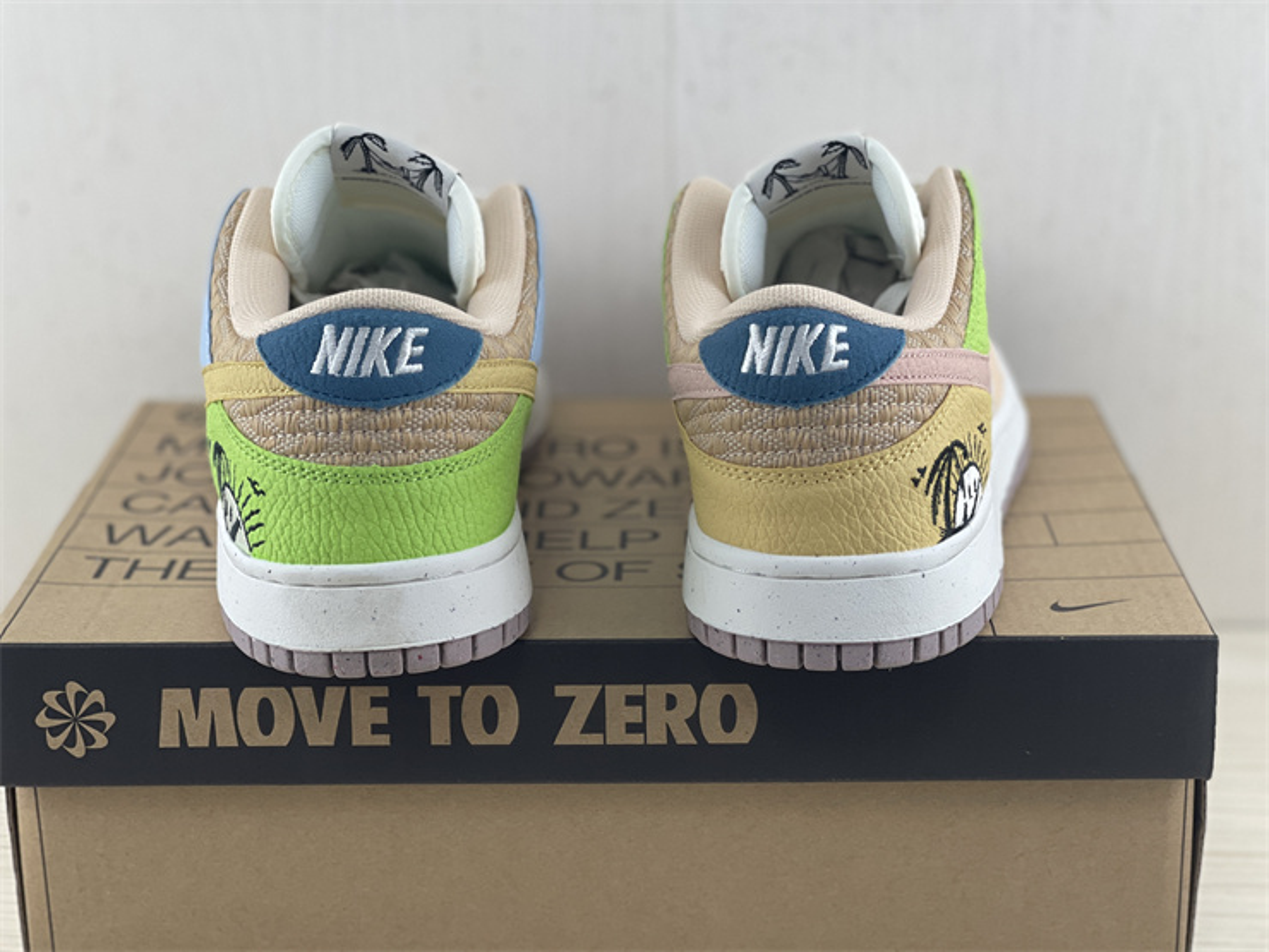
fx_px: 2346
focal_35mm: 64
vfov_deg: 22.9
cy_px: 476
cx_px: 634
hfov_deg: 30.3
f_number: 2.2
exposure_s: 1/100
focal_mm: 7.5
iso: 125
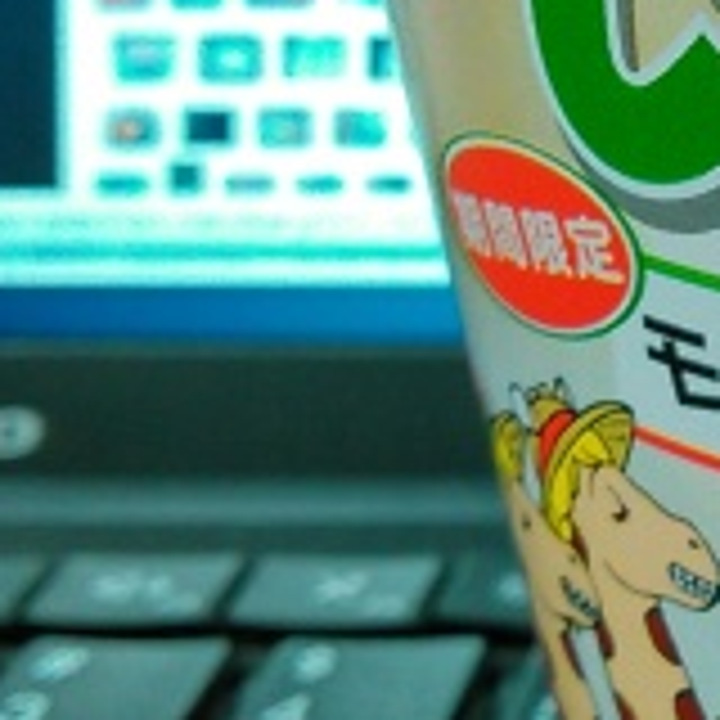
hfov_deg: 14.9
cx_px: 1170
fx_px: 2494
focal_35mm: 106
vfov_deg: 16.4
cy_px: 328
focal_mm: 4
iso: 320
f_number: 2.4
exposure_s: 1/15
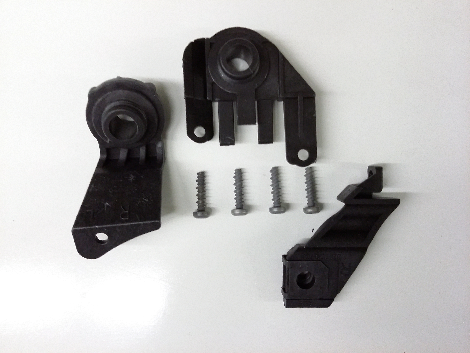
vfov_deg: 44.2
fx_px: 434
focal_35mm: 32
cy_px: 176
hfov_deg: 56.8
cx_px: 235
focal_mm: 3.4
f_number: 2.4
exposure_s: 1/15
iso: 320
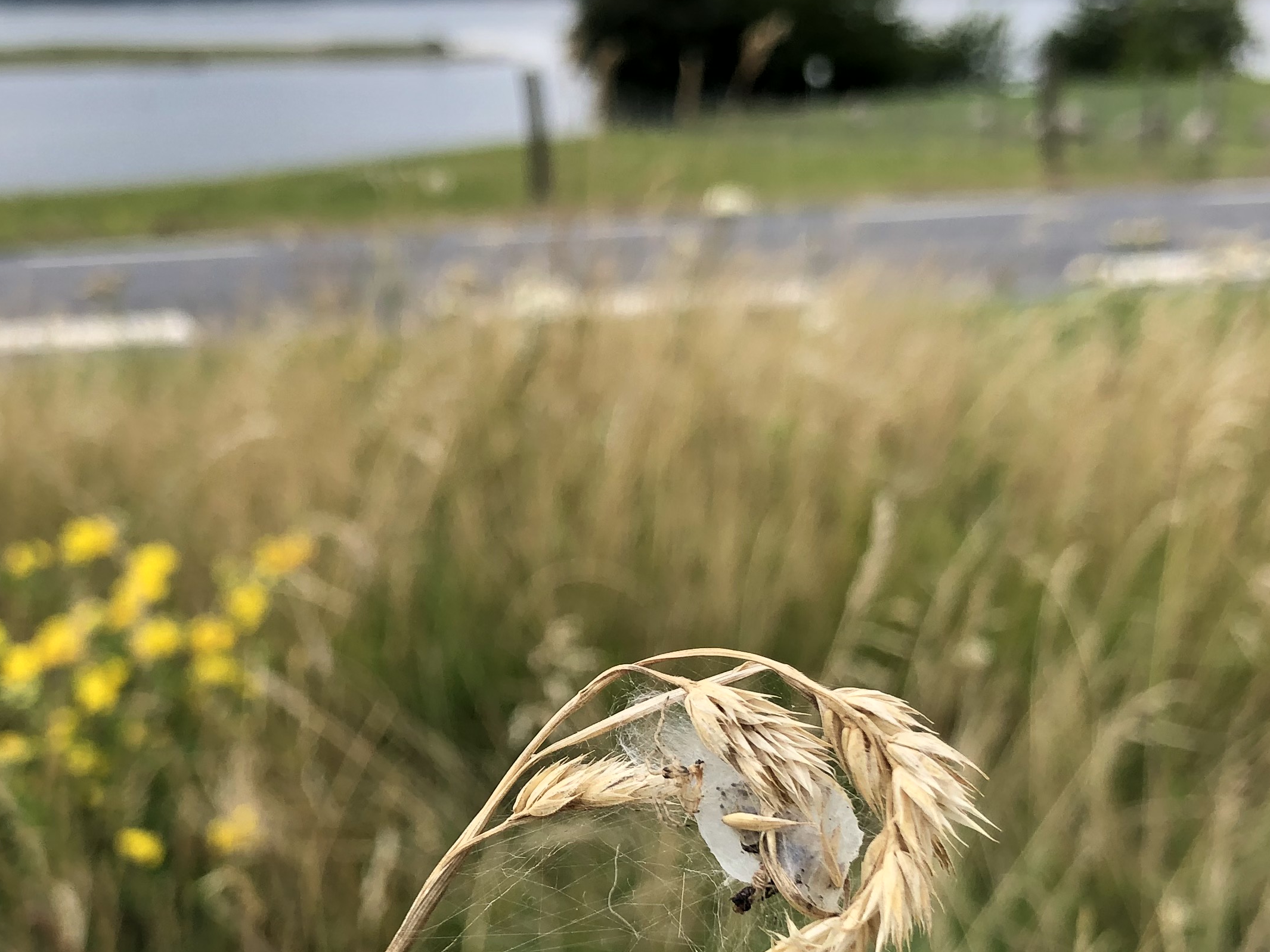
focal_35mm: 53
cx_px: 541
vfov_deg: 27.3
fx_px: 1945
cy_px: 663
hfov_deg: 36.1
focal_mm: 3.99
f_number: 1.8
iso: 20
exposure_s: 1/738
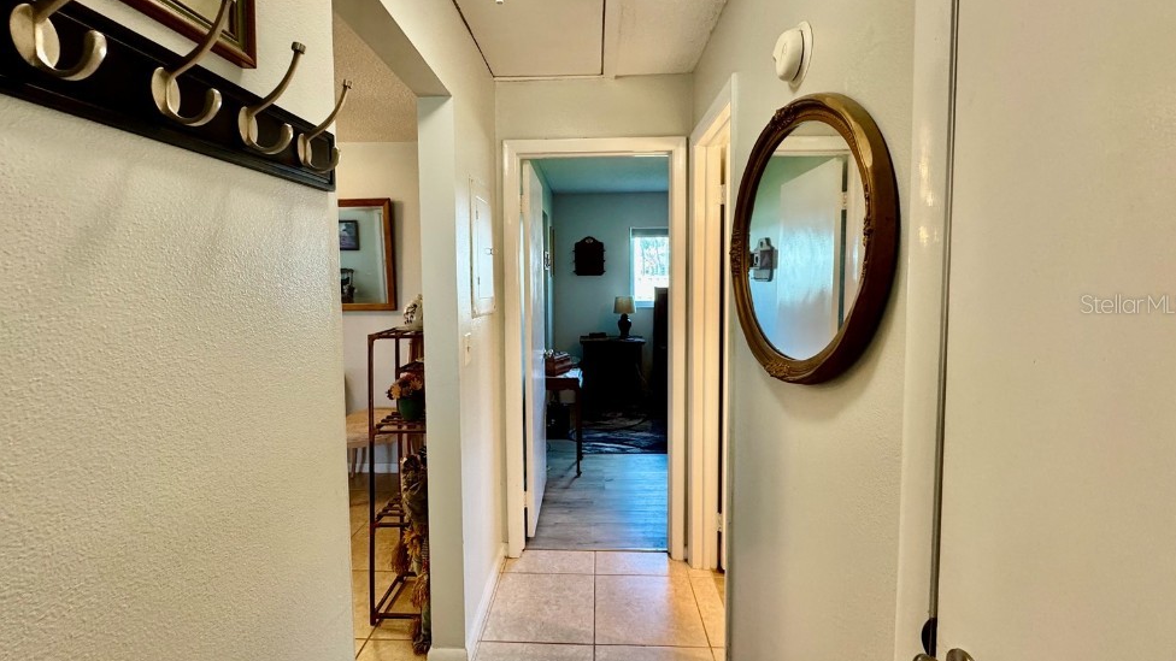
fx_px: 499
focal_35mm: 16
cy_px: 303
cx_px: 577
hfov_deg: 99.4
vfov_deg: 67.0
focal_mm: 2.22
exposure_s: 1/60
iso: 250
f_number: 2.2
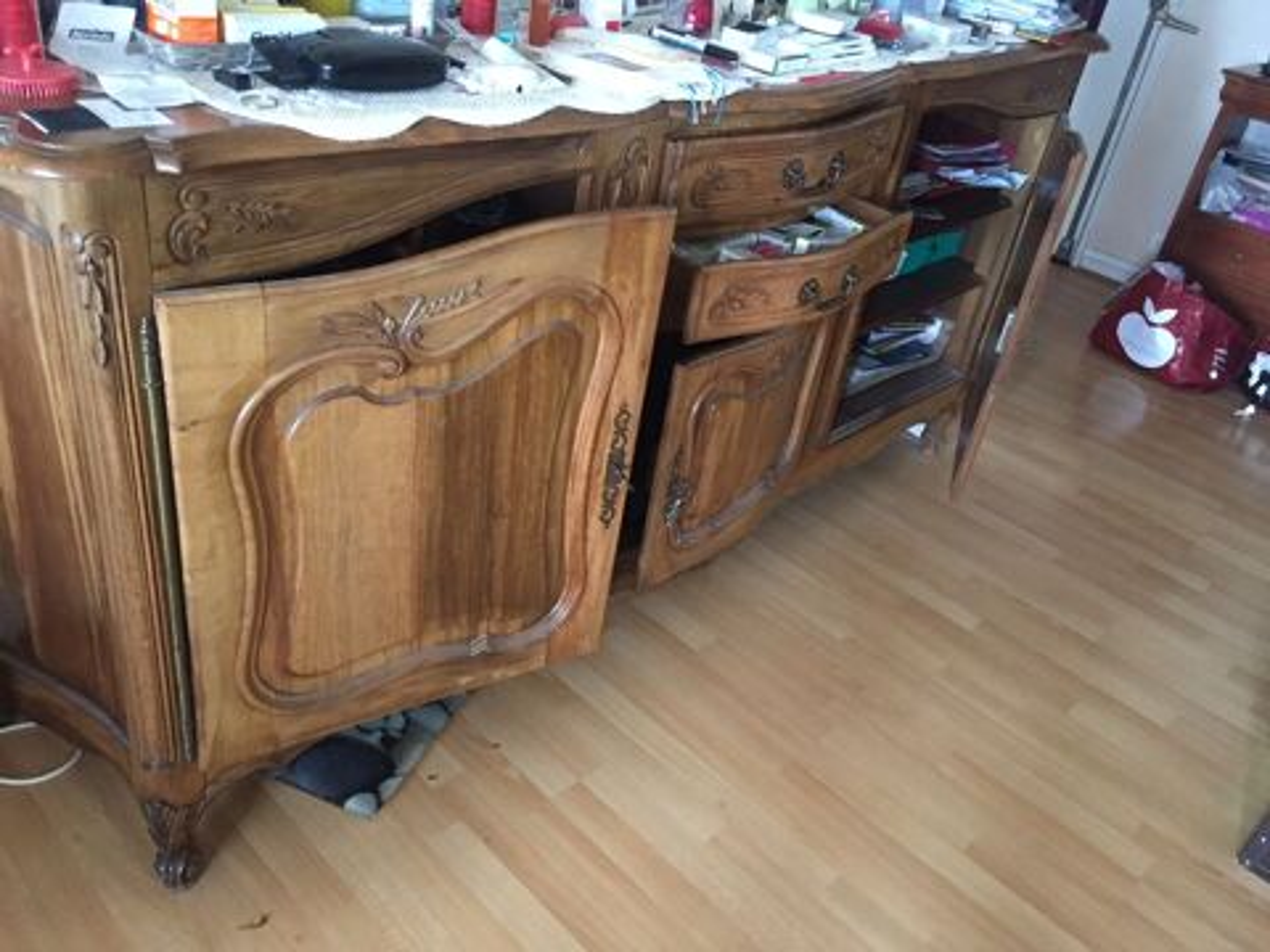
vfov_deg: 48.2
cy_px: 476
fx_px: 1064
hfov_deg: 61.7
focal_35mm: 29
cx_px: 635
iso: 320
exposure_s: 1/17
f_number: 2.2
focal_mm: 4.15
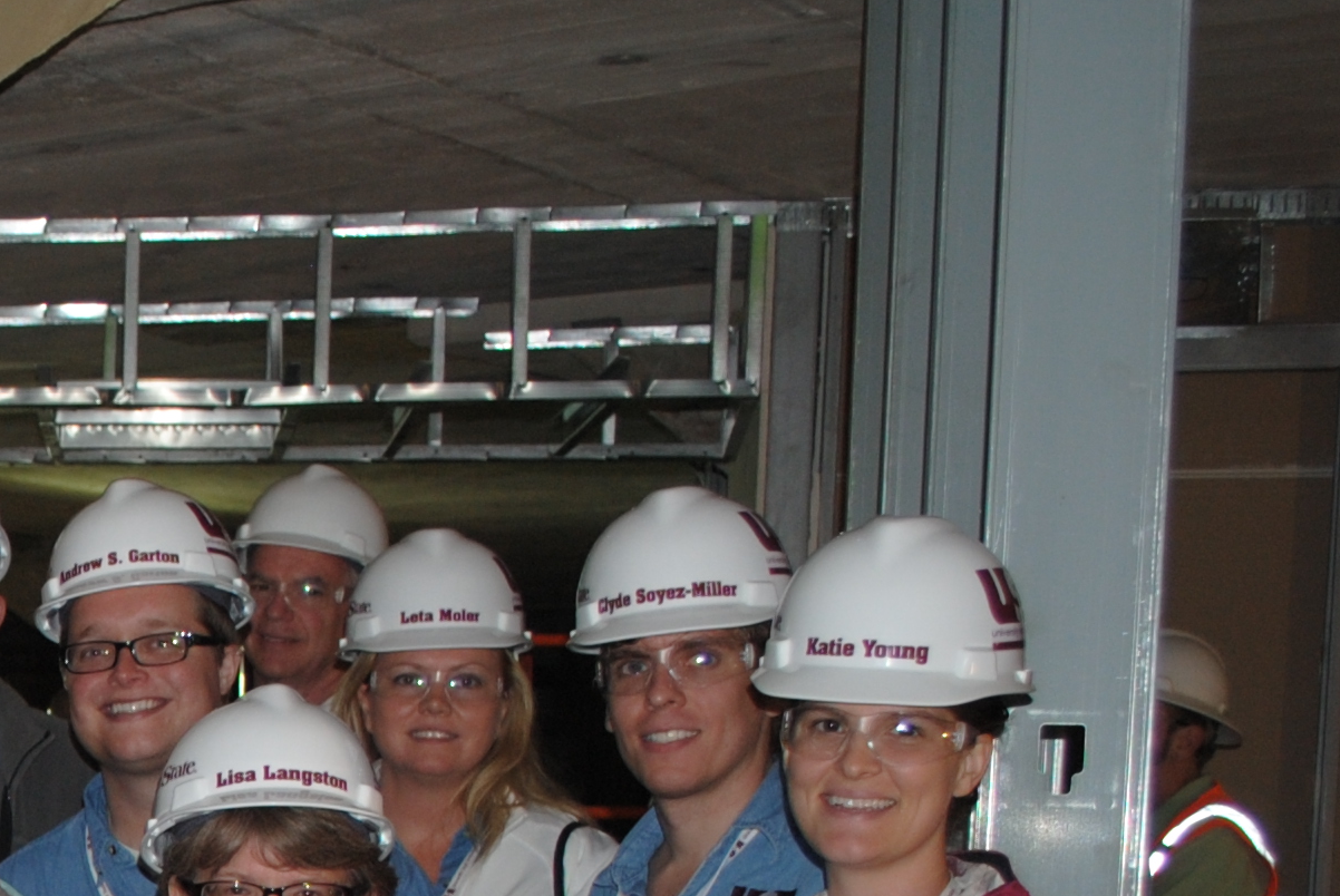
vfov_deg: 14.7
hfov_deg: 20.5
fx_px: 3241
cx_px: -582
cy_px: 1305
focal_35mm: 87
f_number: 3.5
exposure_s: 1/60
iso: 200
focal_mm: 18
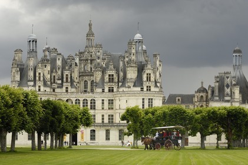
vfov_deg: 10.1
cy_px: 82
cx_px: 124
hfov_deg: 15.2
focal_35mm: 135
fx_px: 929
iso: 400
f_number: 4.5
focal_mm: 90
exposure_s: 1/640
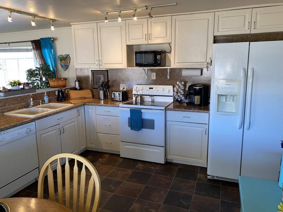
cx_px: 142
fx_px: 213
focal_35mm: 26
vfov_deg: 53.1
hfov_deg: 67.3
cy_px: 106
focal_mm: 4.25
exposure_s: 1/36
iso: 32
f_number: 1.8
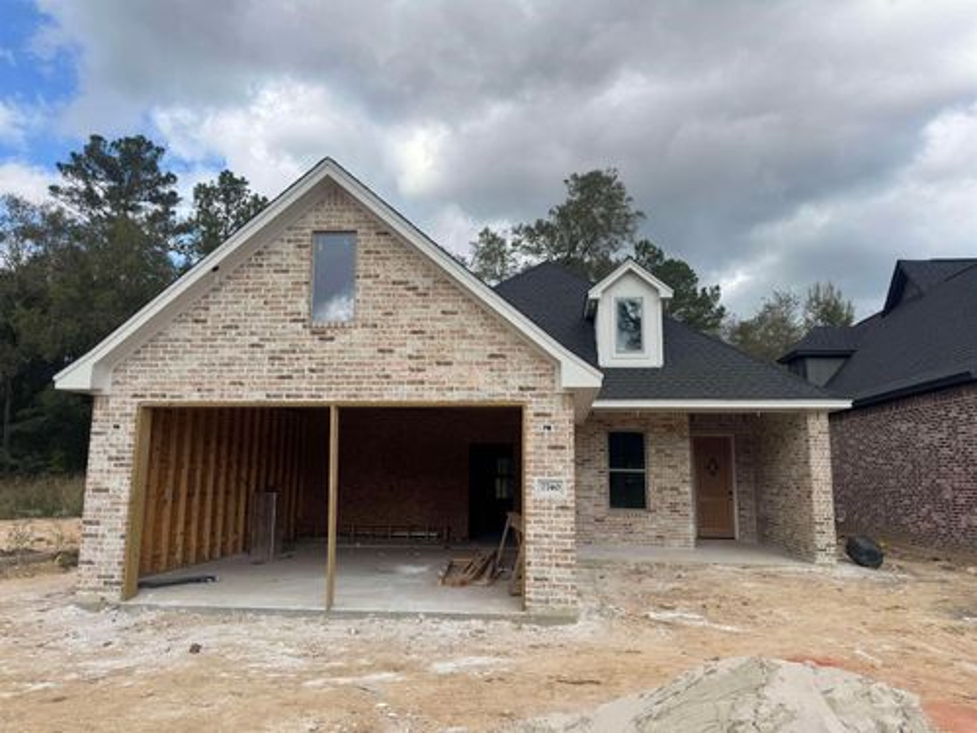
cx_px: 488
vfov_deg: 56.8
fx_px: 677
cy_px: 366
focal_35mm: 24
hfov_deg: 71.6
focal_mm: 6.76
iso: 80
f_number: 1.78
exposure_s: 1/2959
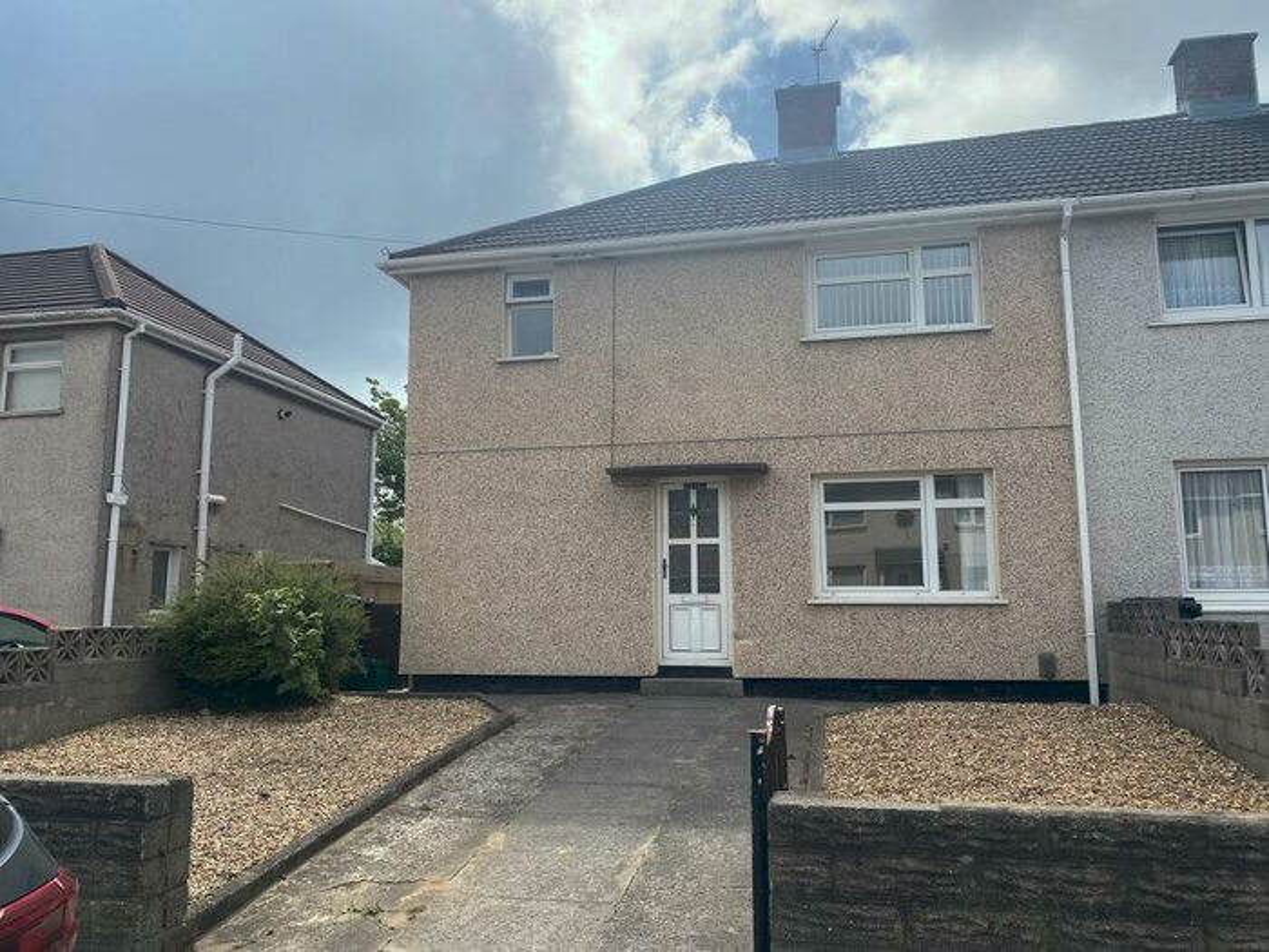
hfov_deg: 67.3
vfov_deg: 53.1
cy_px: 476
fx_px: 953
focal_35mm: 26
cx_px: 634
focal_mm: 4.25
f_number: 1.8
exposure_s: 1/2817
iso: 32
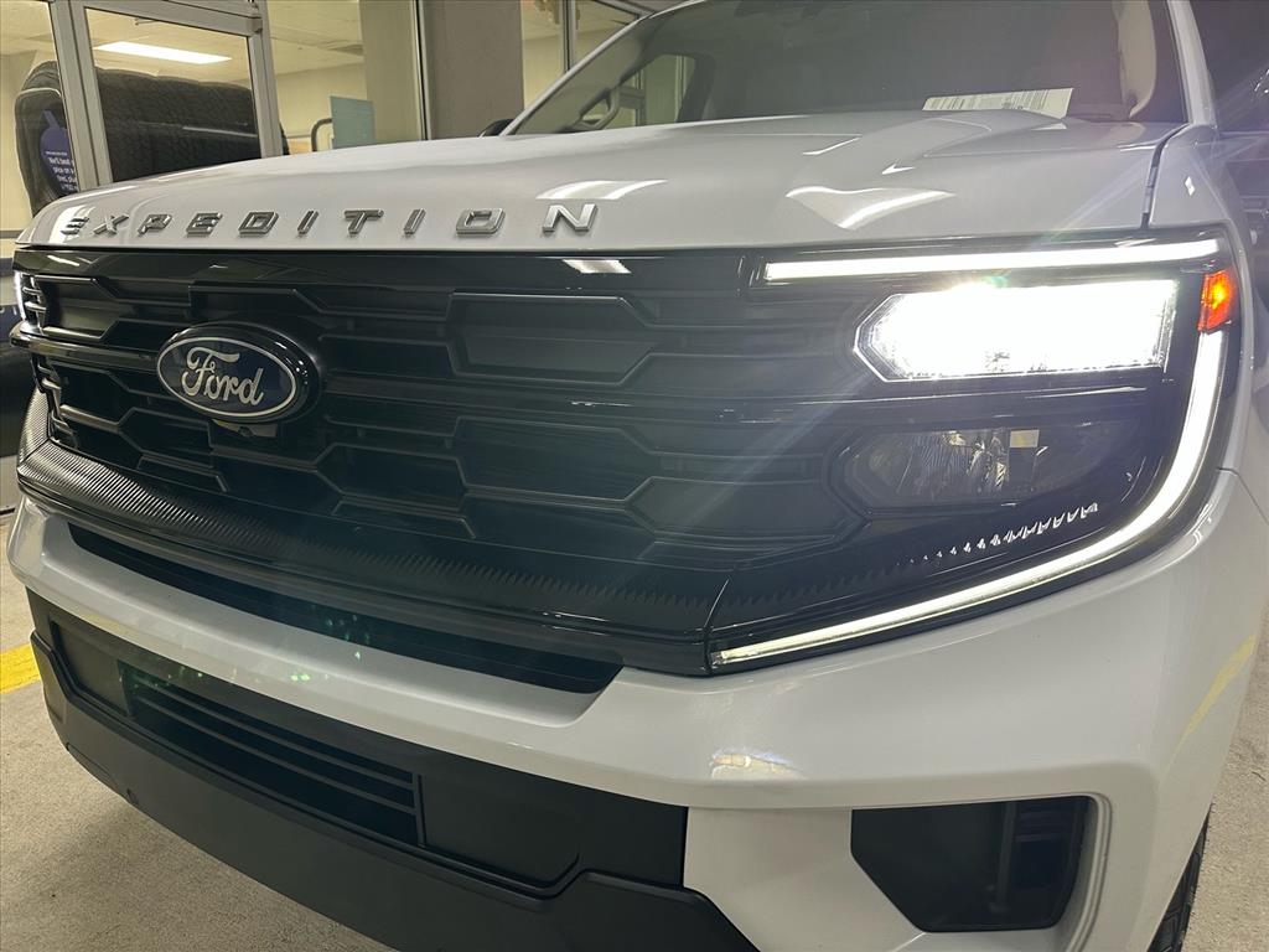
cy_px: 476
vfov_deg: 56.8
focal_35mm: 24
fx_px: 880
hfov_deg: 71.6
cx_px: 634
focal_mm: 6.86
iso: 250
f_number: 1.78
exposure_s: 1/60
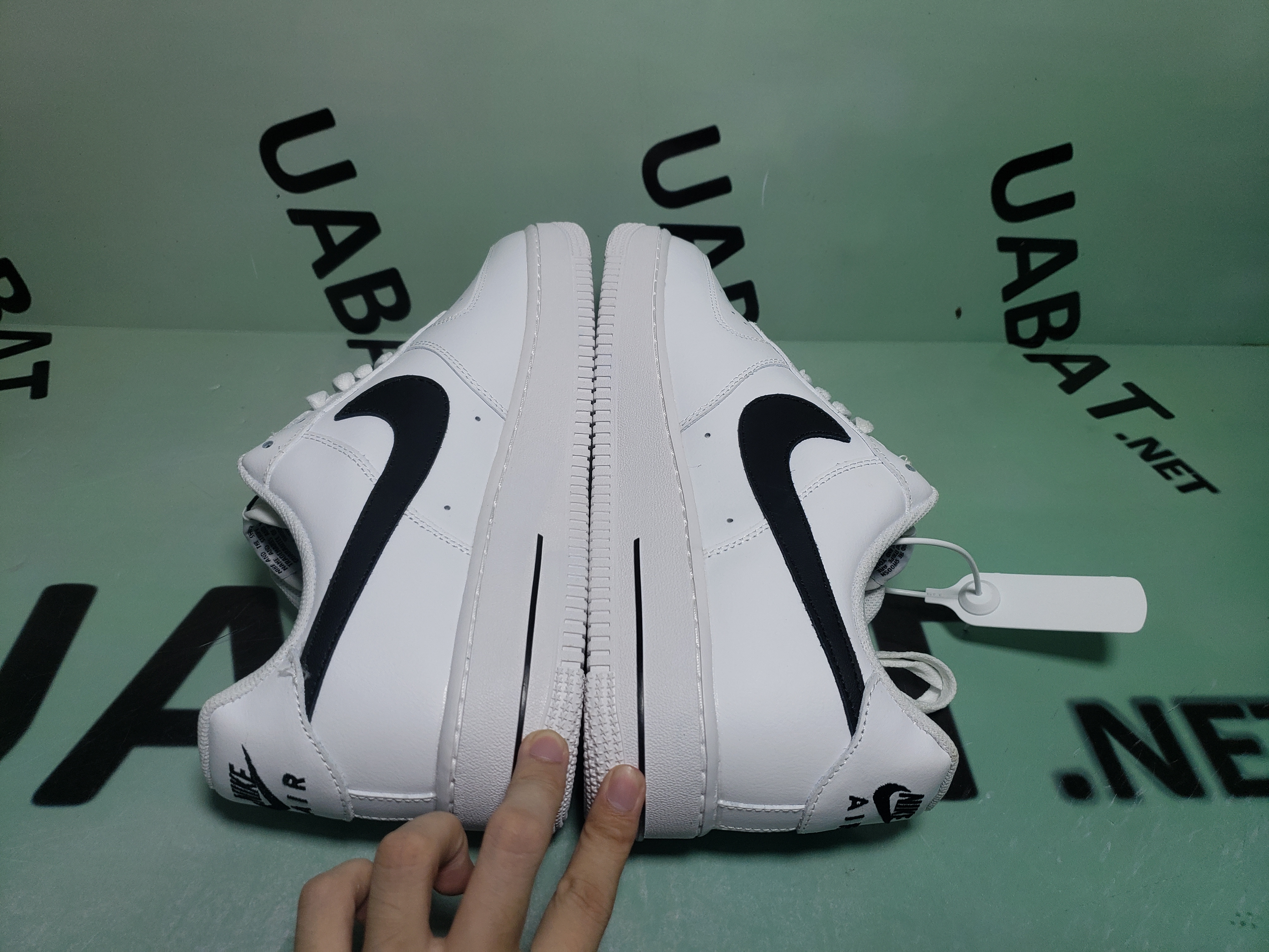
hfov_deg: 67.3
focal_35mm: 26
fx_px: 953
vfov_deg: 53.1
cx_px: 634
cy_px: 476
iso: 50
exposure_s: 1/812
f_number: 1.5
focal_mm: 4.3
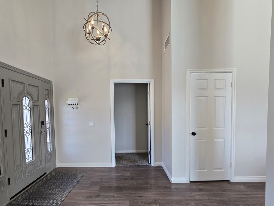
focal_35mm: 16
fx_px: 127
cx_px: 126
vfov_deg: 77.6
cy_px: 119
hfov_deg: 94.3
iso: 100
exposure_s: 1/60
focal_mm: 2.2
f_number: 2.2
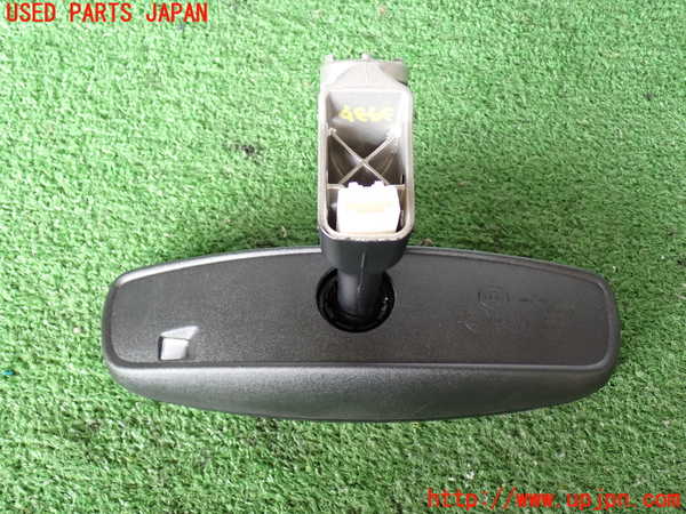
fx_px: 753
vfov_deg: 37.7
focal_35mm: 38
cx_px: 343
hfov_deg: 49.0
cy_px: 257
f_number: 2.7
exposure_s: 1/40
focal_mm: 6.83
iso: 200
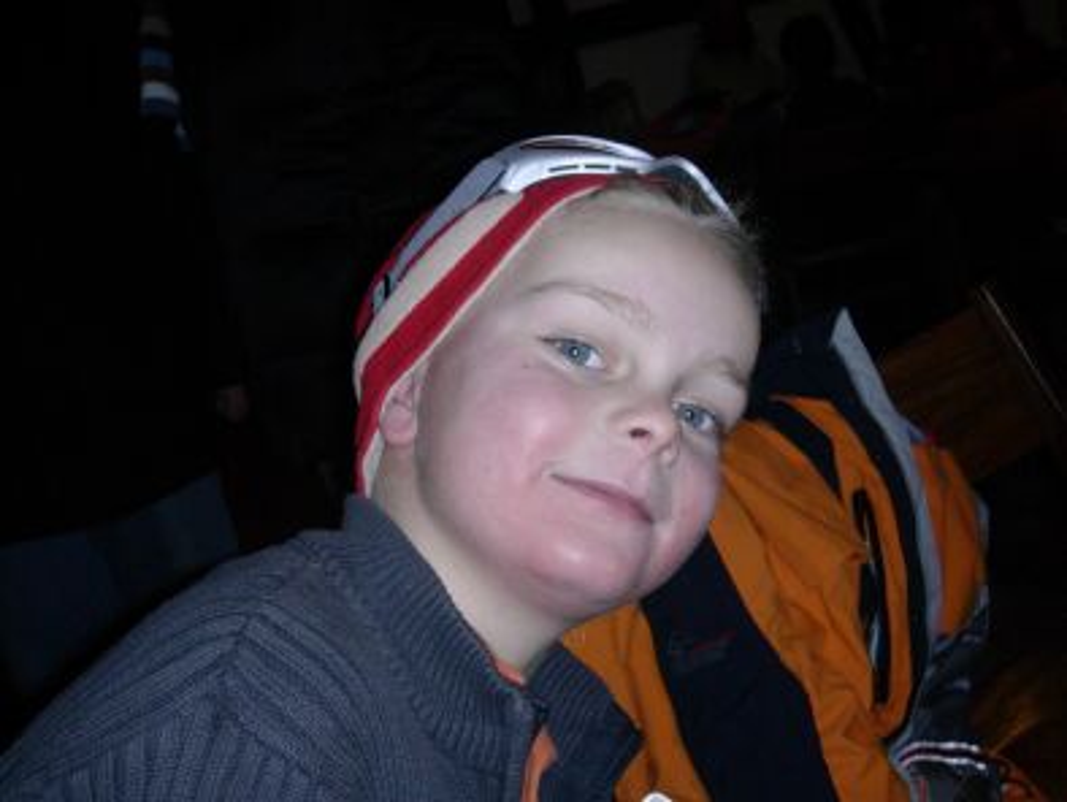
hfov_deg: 42.1
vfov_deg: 32.2
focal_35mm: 45
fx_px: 1388
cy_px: 401
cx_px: 534
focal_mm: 6.7
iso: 70
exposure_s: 1/64
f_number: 2.9
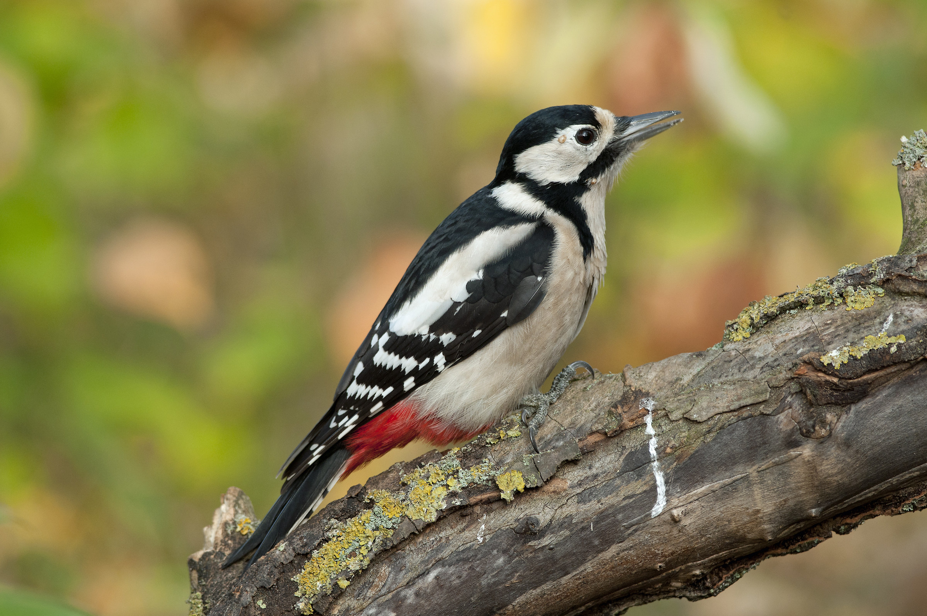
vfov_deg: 3.0
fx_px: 11573
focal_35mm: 450
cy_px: 308
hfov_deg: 4.6
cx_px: 464
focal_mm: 300
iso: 400
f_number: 5
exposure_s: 1/500
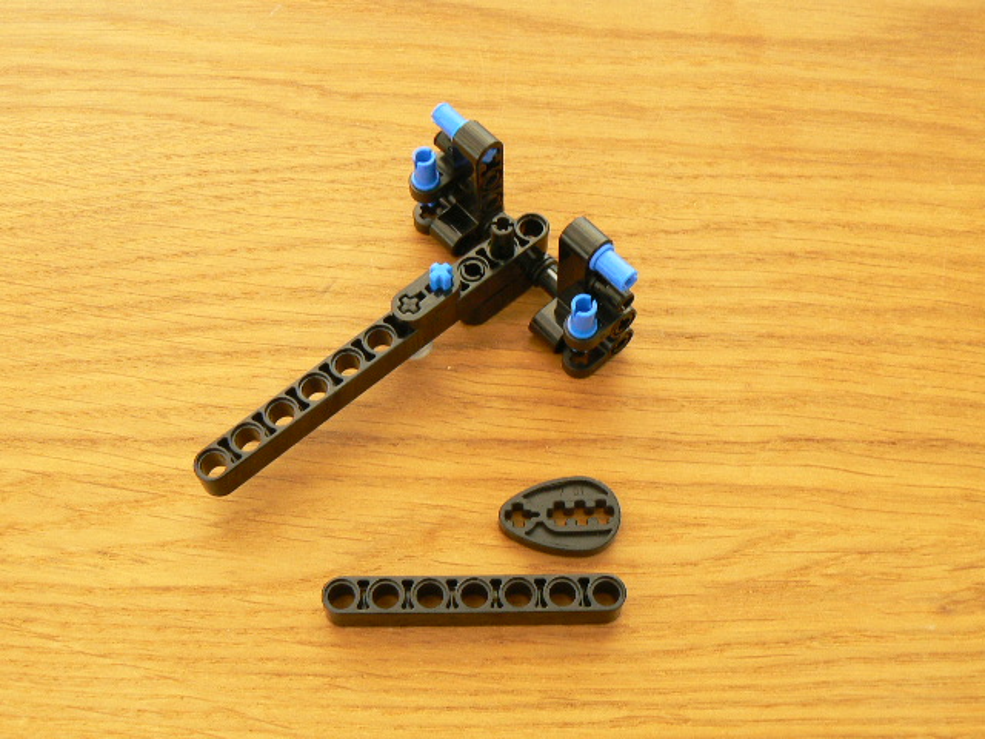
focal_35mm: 38
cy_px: 370
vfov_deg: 37.7
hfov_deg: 49.0
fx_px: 1081
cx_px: 492
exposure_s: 2
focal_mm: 6
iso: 100
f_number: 5
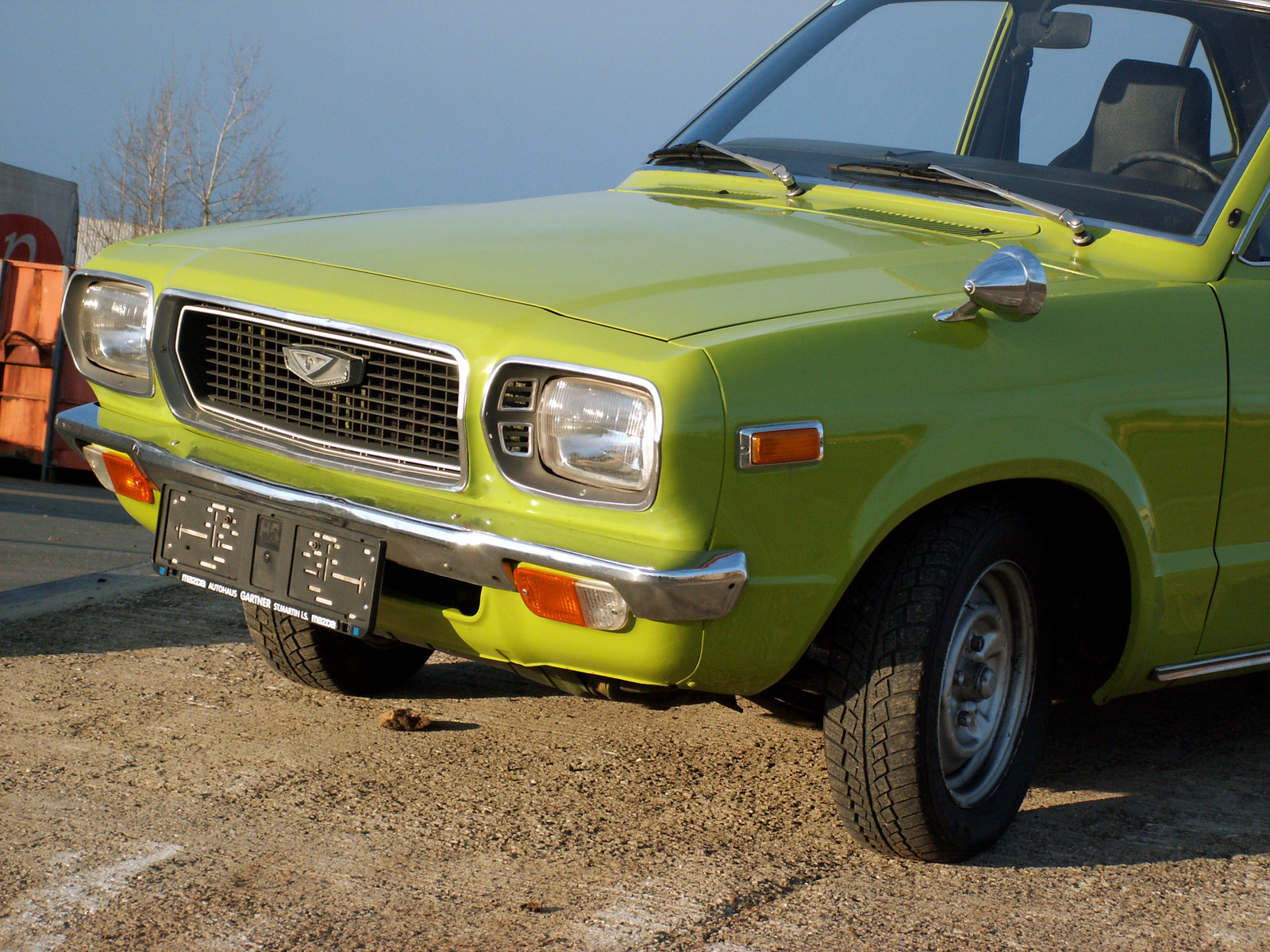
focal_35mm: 89
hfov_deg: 22.0
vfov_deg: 16.6
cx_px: 635
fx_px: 3265
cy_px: 476
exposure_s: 1/320
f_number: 3.5
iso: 50
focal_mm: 14.94
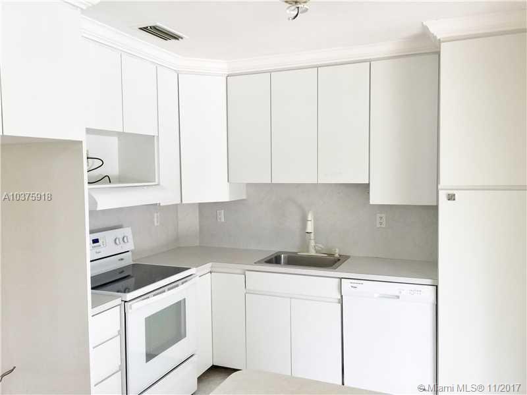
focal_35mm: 29
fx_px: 442
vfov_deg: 48.2
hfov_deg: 61.7
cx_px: 264
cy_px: 198
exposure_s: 1/40
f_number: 2.2
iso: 32
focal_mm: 4.15
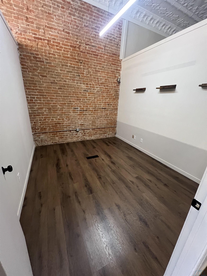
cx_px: 104
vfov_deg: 106.2
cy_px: 138
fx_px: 104
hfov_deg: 89.9
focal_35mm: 13
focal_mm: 1.57
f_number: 1.8
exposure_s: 1/60
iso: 800
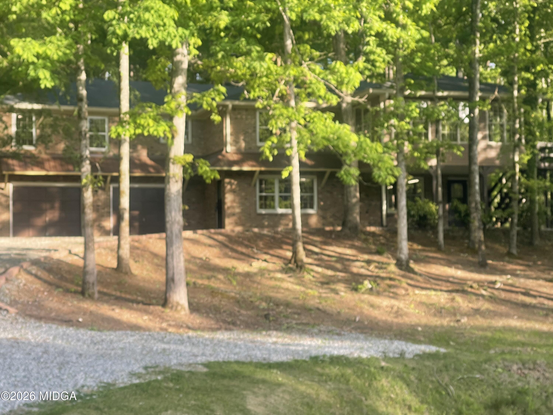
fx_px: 1022
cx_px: 276
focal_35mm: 64
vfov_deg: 22.9
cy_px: 208
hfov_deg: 30.3
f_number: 2.2
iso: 20
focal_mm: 7.5
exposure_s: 1/126
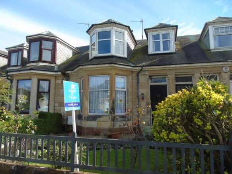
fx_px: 168
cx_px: 116
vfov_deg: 54.9
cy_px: 87
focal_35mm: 25
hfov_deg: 69.4
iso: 80
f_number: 3.4
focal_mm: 4.4
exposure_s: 1/400
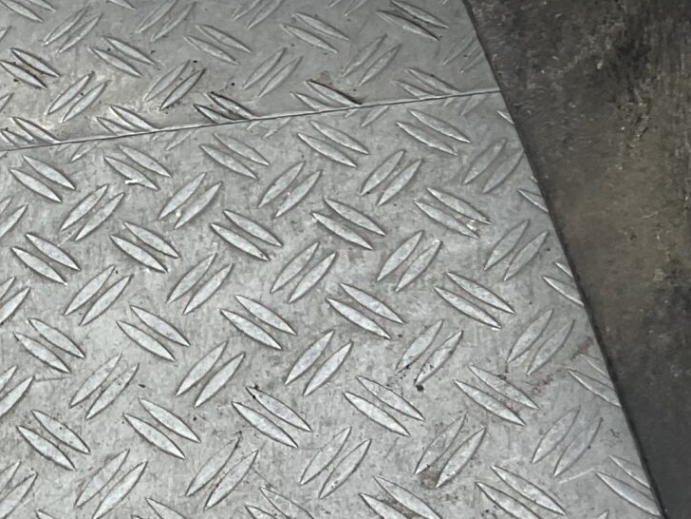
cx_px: -7
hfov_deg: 18.7
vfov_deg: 14.2
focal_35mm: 102
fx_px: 2036
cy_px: -40
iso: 25
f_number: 1.8
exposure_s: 1/120
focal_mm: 3
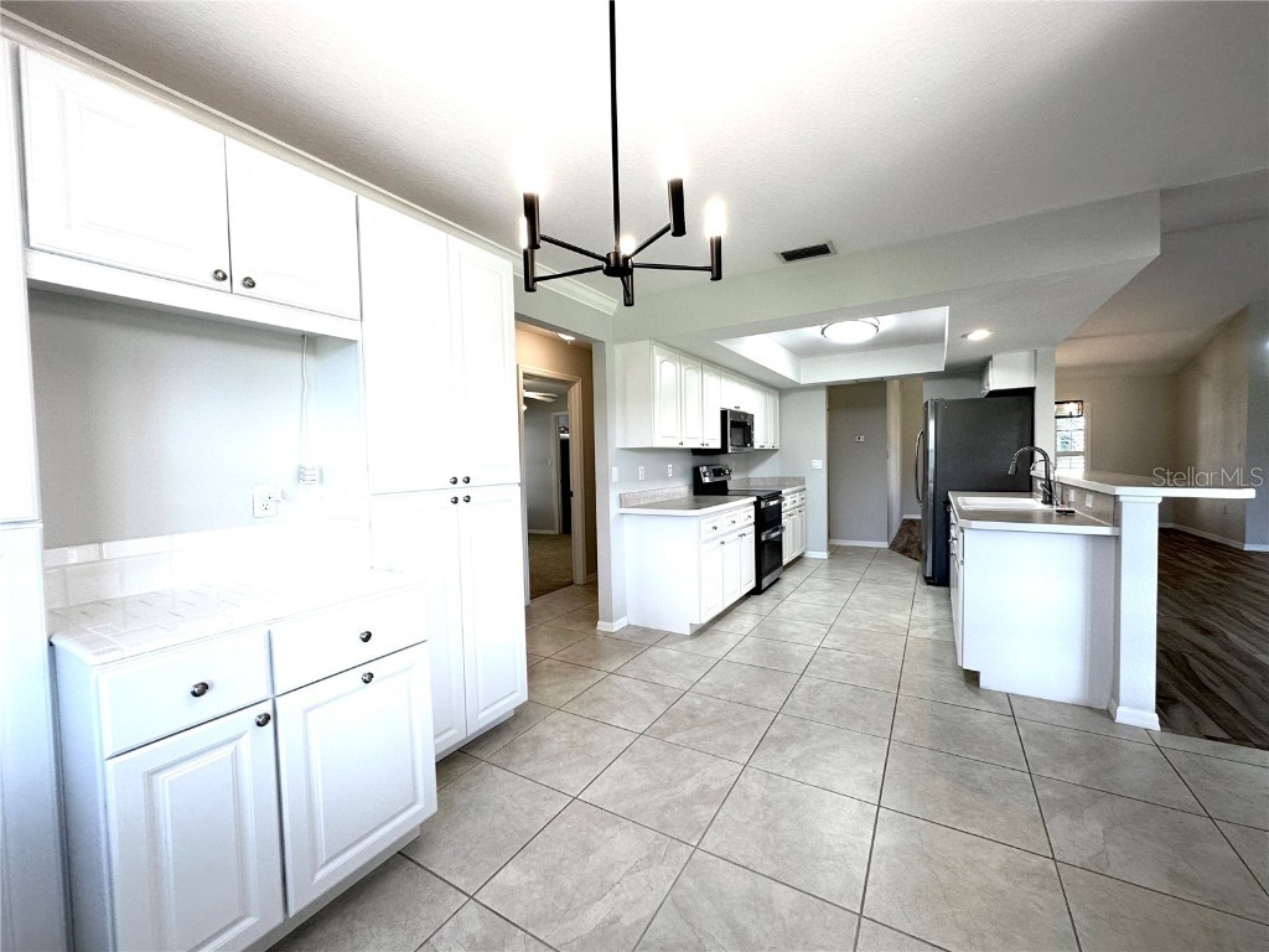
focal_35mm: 14
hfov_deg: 102.1
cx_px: 634
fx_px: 513
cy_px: 476
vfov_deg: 85.7
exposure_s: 1/120
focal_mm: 2.22
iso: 125
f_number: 2.2
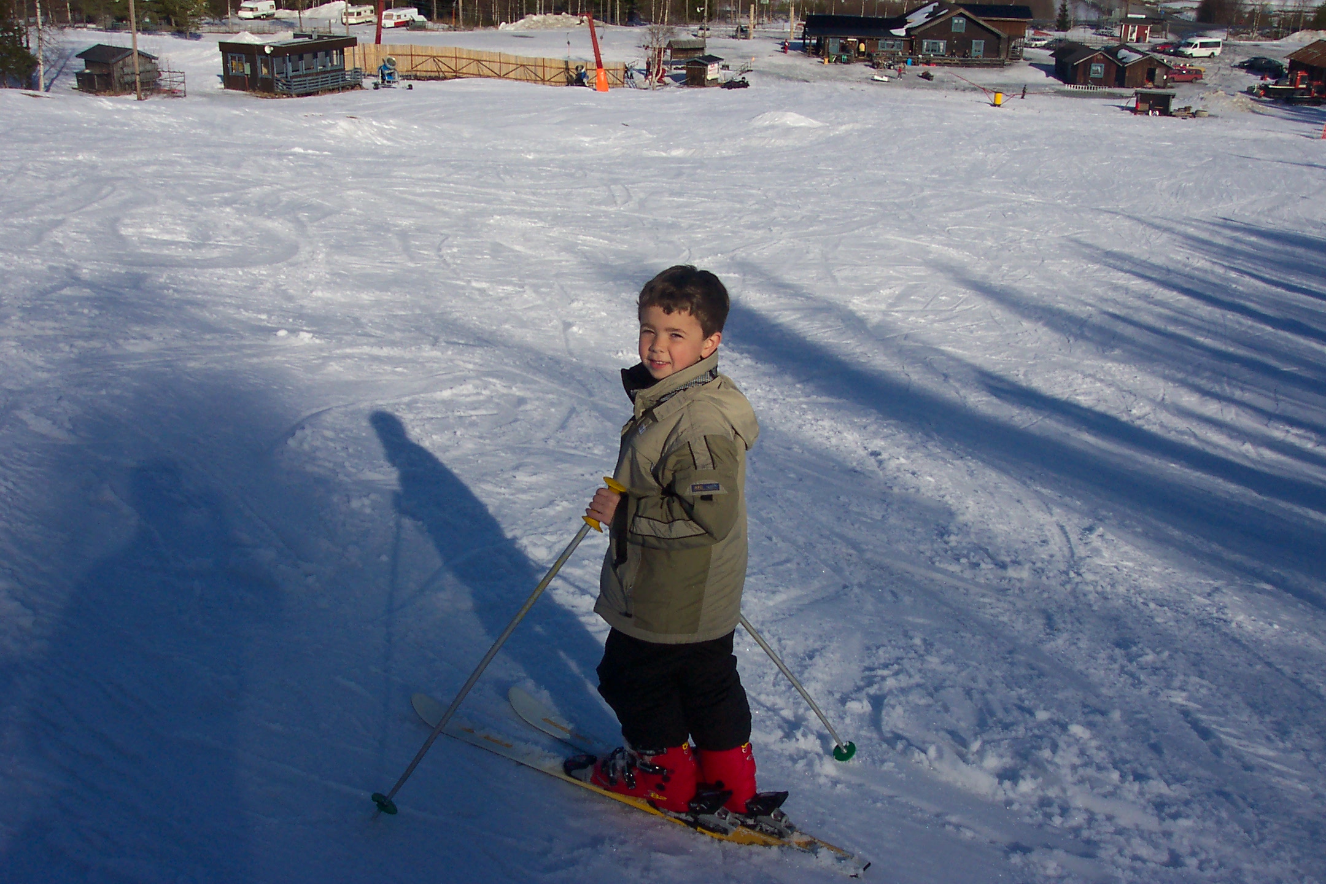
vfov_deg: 35.1
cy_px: 442
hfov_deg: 50.7
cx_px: 663
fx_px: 1400
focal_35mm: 38
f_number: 4.8
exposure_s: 1/1000
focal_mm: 8
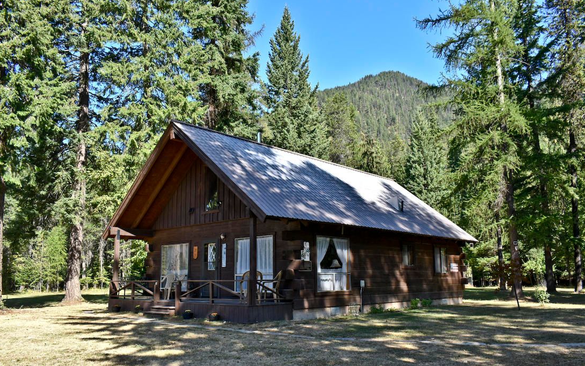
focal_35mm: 30
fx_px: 478
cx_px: 296
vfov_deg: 41.8
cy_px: 198
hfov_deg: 62.9
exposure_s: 1/250
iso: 200
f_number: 7.1
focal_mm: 18
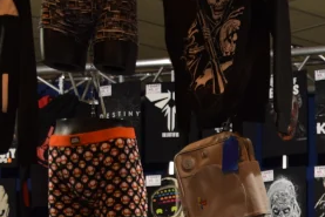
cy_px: 328
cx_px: 539
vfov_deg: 9.9
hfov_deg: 13.9
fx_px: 1219
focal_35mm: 135
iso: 800
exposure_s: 1/60
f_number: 3.8
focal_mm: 26
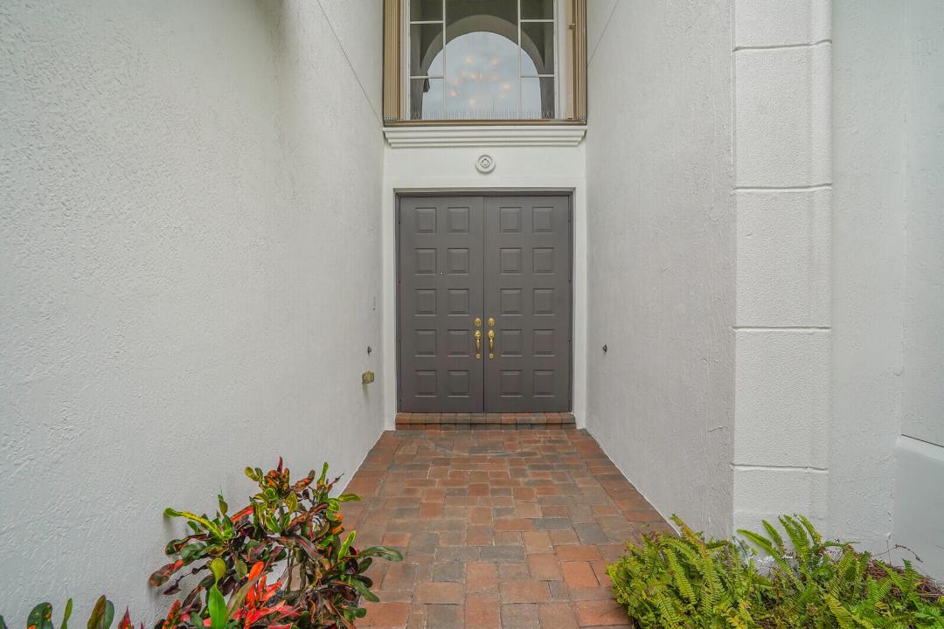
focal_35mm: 16
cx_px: 472
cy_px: 314
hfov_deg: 96.7
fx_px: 420
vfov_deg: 73.7
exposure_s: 1/200
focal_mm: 16
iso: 800
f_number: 8
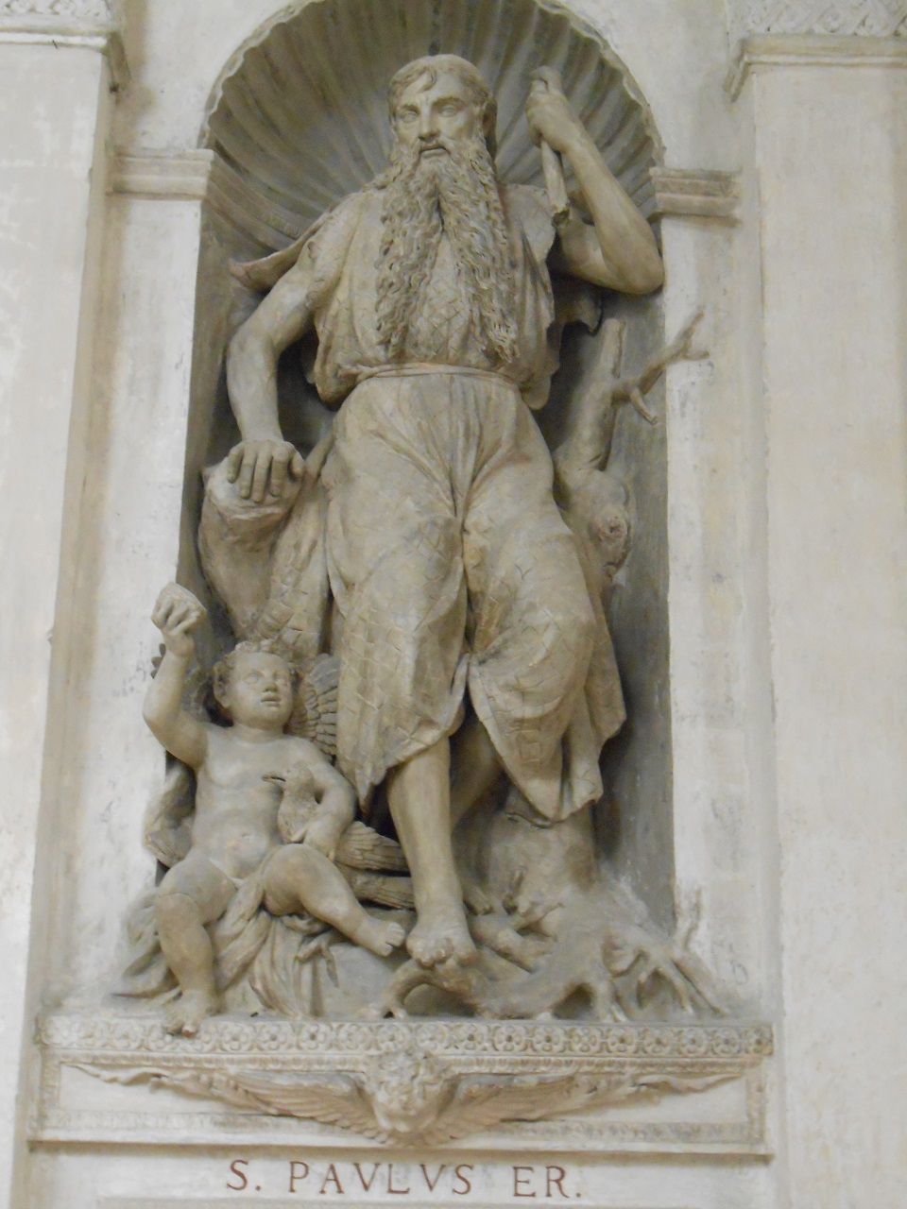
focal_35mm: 56
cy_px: 604
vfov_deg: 34.3
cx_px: 454
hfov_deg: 26.1
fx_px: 1956
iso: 800
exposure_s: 1/8
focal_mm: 10
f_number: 5.2
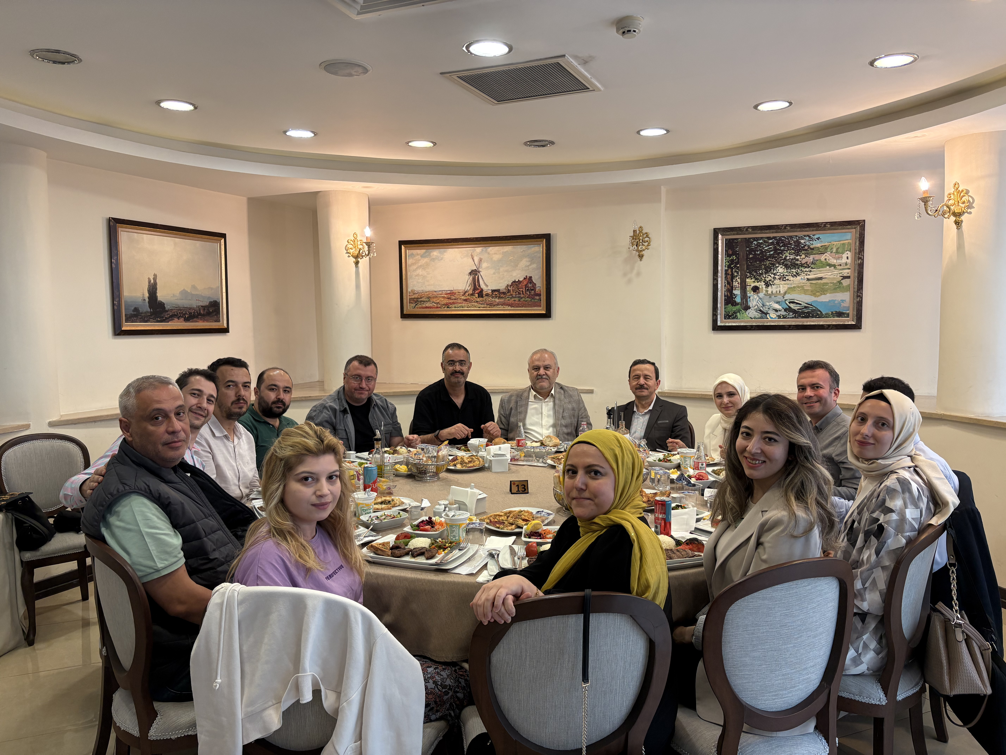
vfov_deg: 53.1
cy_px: 378
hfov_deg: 67.3
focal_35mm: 26
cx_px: 503
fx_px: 756
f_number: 1.6
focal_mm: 5.96
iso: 125
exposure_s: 1/50
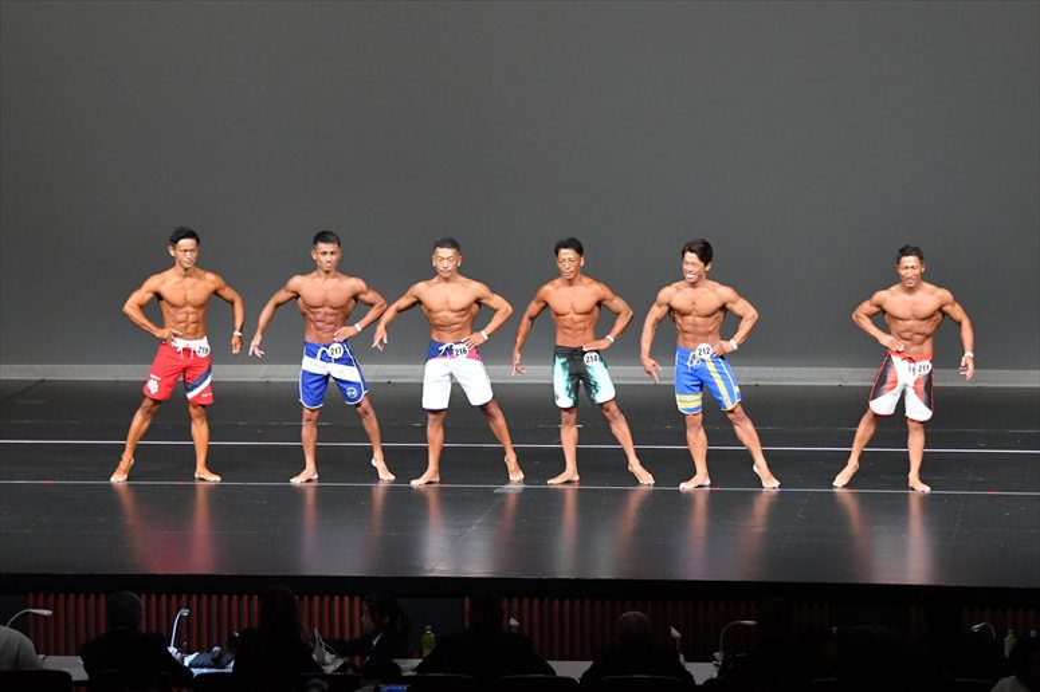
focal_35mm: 147
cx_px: 520
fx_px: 4245
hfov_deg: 14.0
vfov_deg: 9.3
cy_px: 346
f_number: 5.6
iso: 5000
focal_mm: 98
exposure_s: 1/400
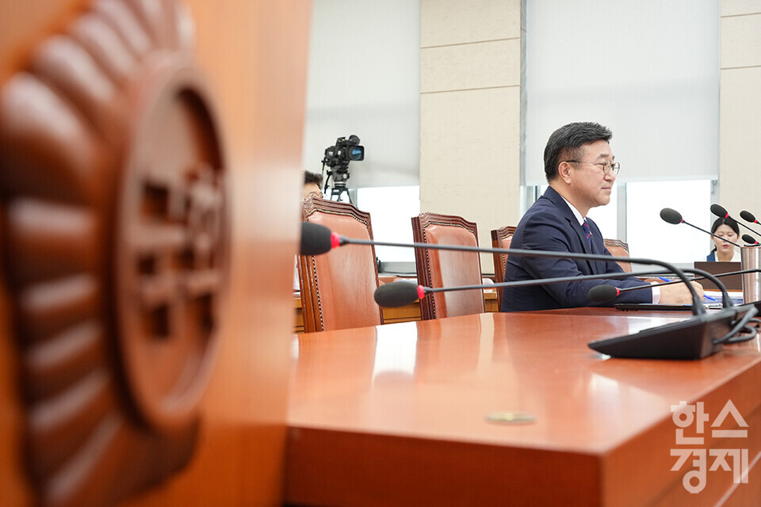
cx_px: 380
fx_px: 972
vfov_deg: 29.2
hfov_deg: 42.7
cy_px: 254
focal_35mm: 46
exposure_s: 1/100
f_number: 7.1
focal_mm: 46
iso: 2500
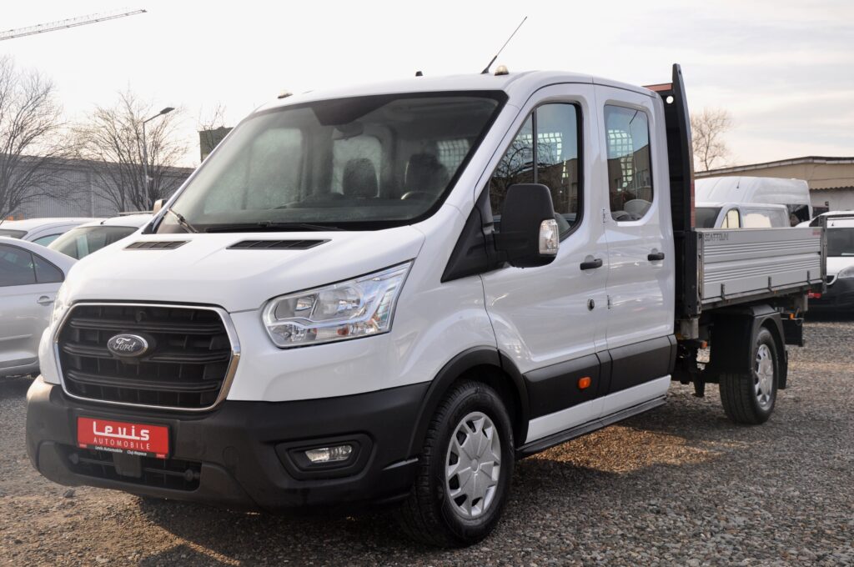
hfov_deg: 43.7
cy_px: 284
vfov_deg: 29.8
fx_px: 1066
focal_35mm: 45
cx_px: 427
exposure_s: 1/250
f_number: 8
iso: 500
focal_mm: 30
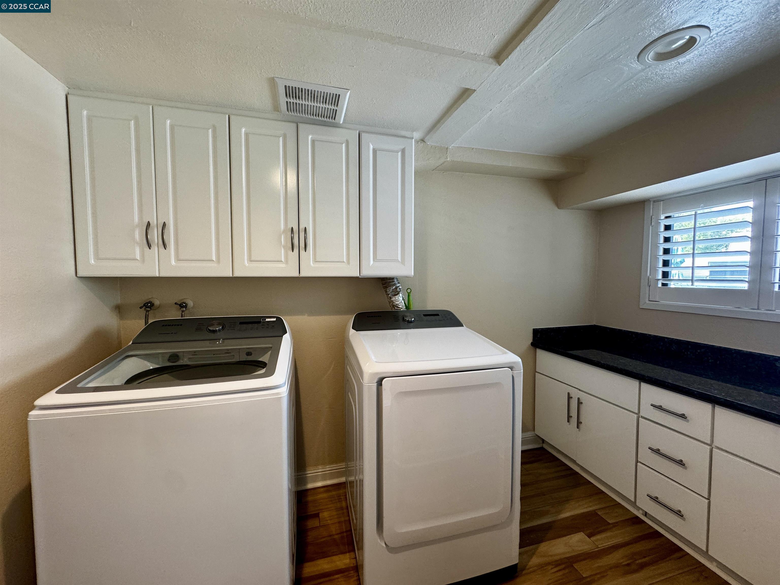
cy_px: 292
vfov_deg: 85.7
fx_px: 315
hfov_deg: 102.1
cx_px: 390
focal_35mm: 14
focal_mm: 2.22
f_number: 2.2
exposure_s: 1/60
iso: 200
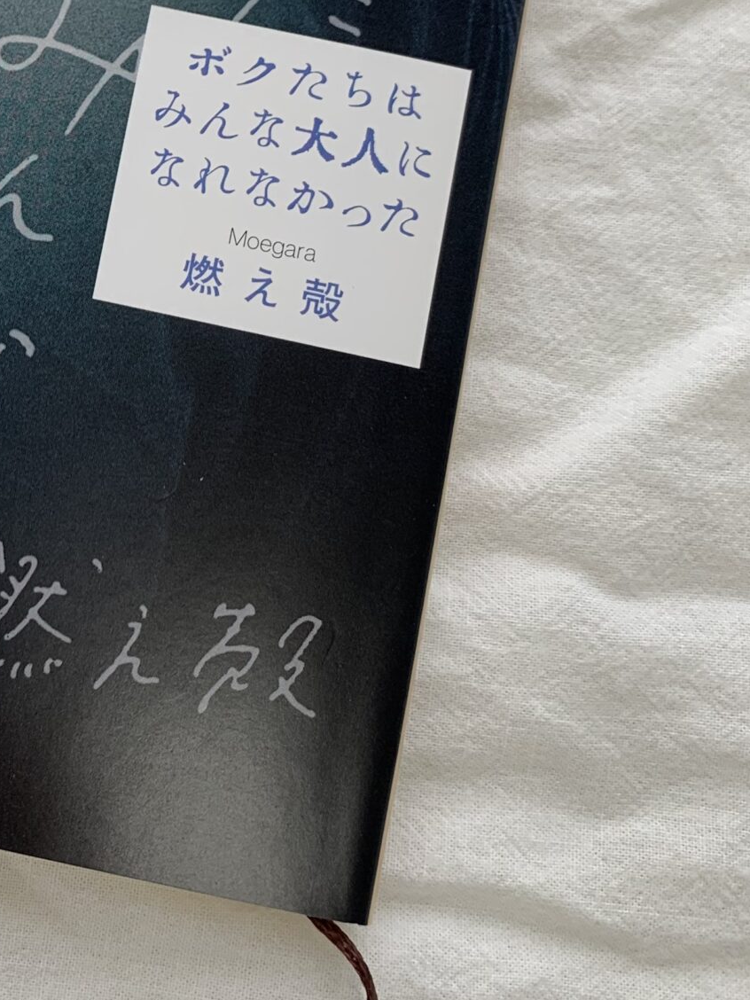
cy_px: 184
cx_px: -55
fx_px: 1704
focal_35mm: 59
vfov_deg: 31.7
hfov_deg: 23.4
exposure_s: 1/121
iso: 40
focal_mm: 4.25
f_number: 1.8
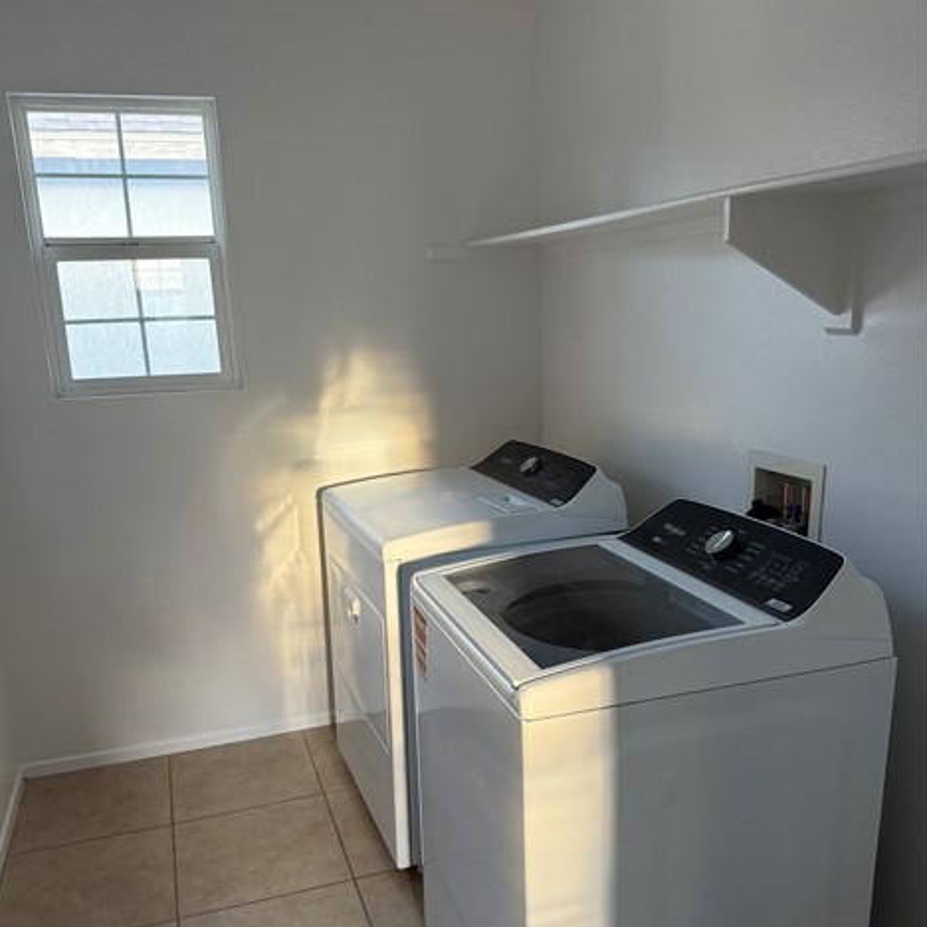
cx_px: 456
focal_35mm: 29
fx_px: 879
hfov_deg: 55.6
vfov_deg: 55.4
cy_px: 535
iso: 250
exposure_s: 1/60
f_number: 1.78
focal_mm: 6.76
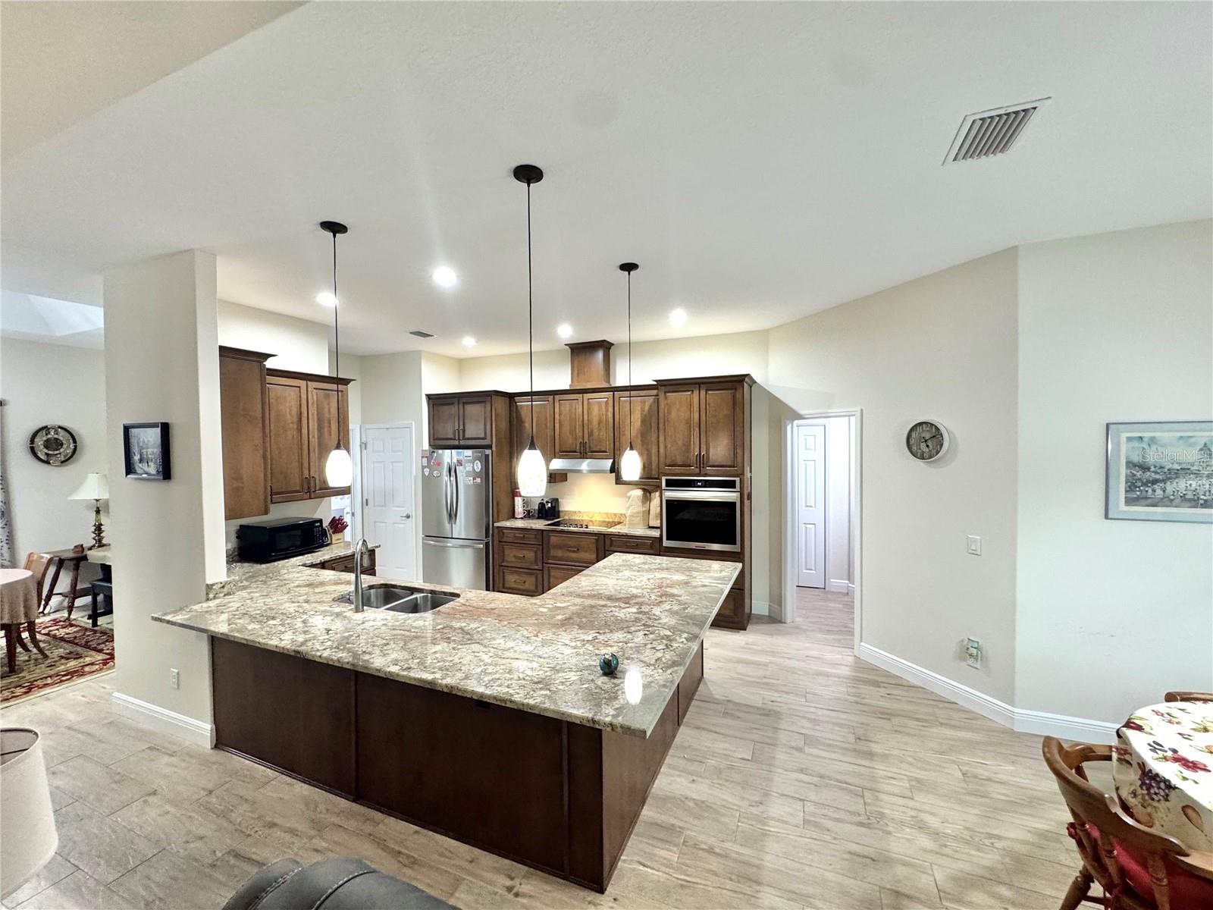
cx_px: 606
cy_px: 455
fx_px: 491
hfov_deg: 102.1
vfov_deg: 85.7
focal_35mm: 14
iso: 200
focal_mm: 2.22
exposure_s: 1/60
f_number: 2.2
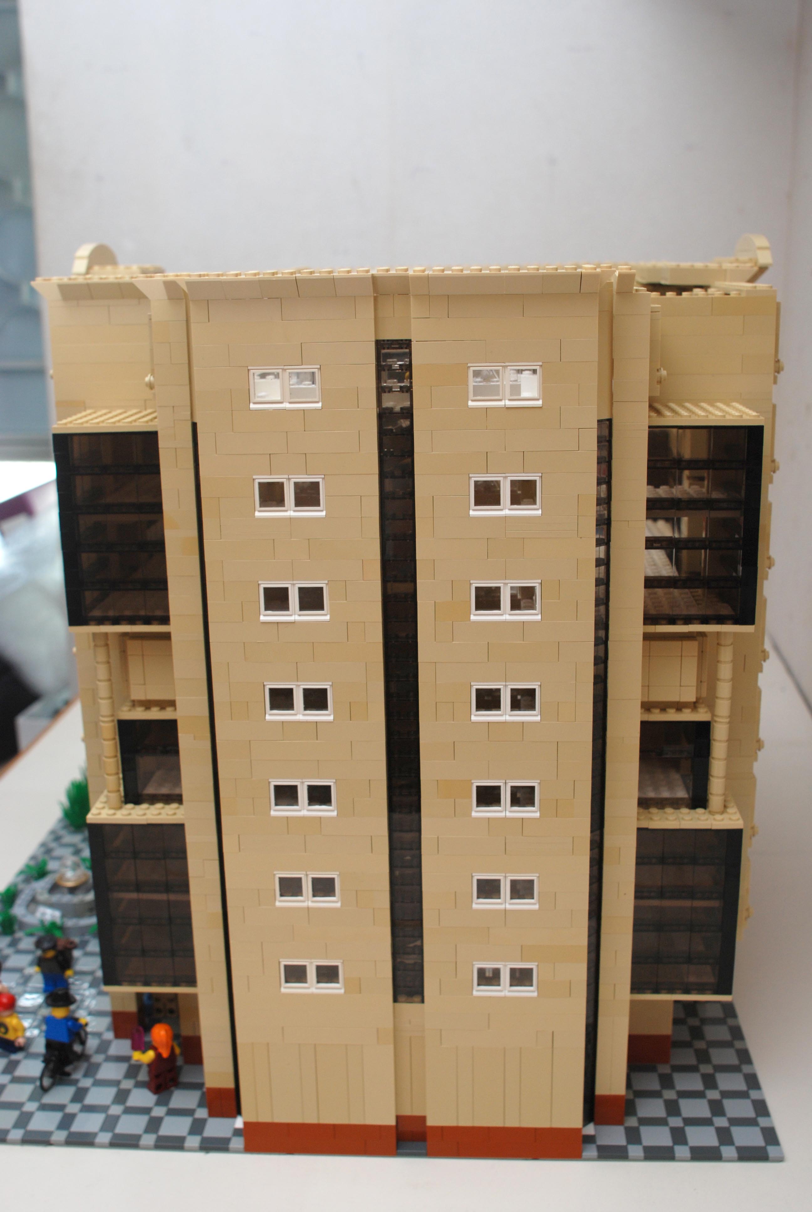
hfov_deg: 37.0
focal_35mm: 36
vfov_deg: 53.1
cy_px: 606
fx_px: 1214
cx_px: 406
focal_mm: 24
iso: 200
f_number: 5.6
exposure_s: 1/60
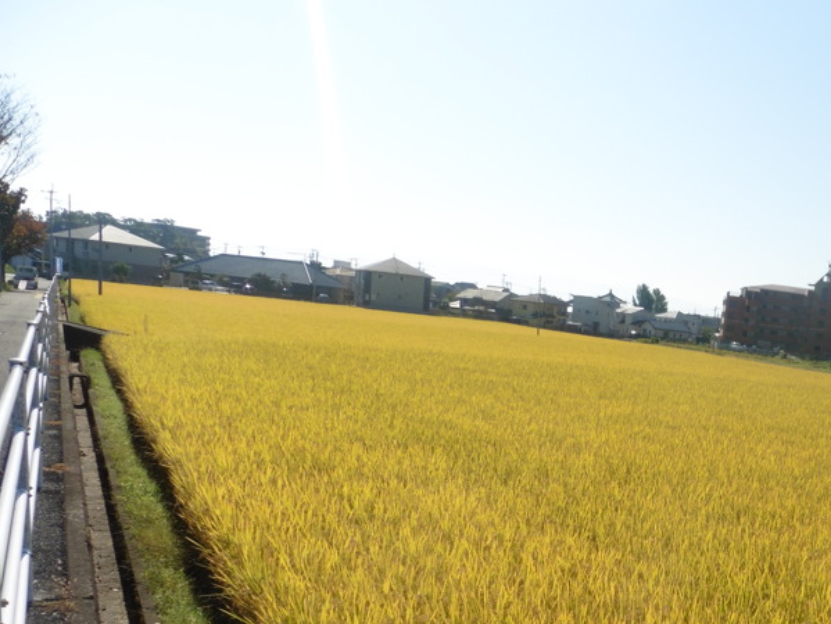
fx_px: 985
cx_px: 699
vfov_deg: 33.8
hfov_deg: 43.0
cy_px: 523
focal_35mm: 41
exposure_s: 1/1250
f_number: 4
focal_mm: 4.3
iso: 100
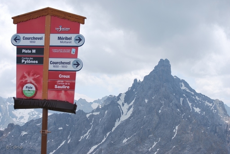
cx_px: 115
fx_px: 527
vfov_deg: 16.6
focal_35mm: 82
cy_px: 77
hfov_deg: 24.6
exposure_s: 1/250
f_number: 8
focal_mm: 55
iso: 100
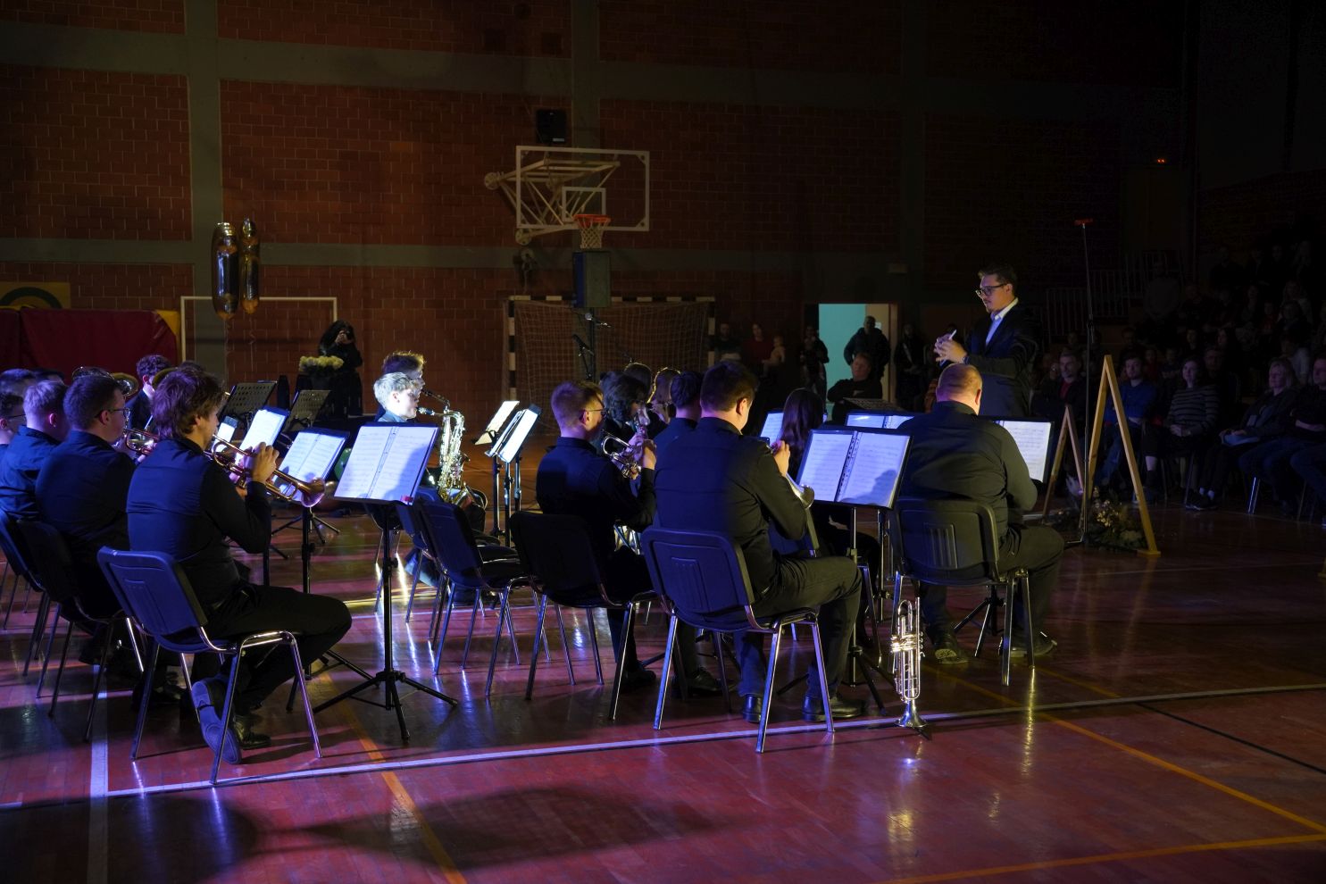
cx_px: 663
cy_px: 442
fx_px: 1586
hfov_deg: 45.4
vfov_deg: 31.2
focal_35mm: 43
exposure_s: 1/80
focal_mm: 28.7
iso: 1000
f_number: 3.2
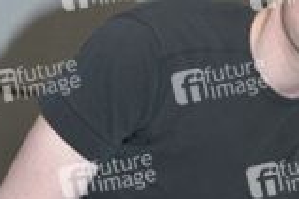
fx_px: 2890
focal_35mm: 348
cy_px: 130
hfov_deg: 5.9
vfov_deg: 3.9
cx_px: 245
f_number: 10
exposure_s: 1/60
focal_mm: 82
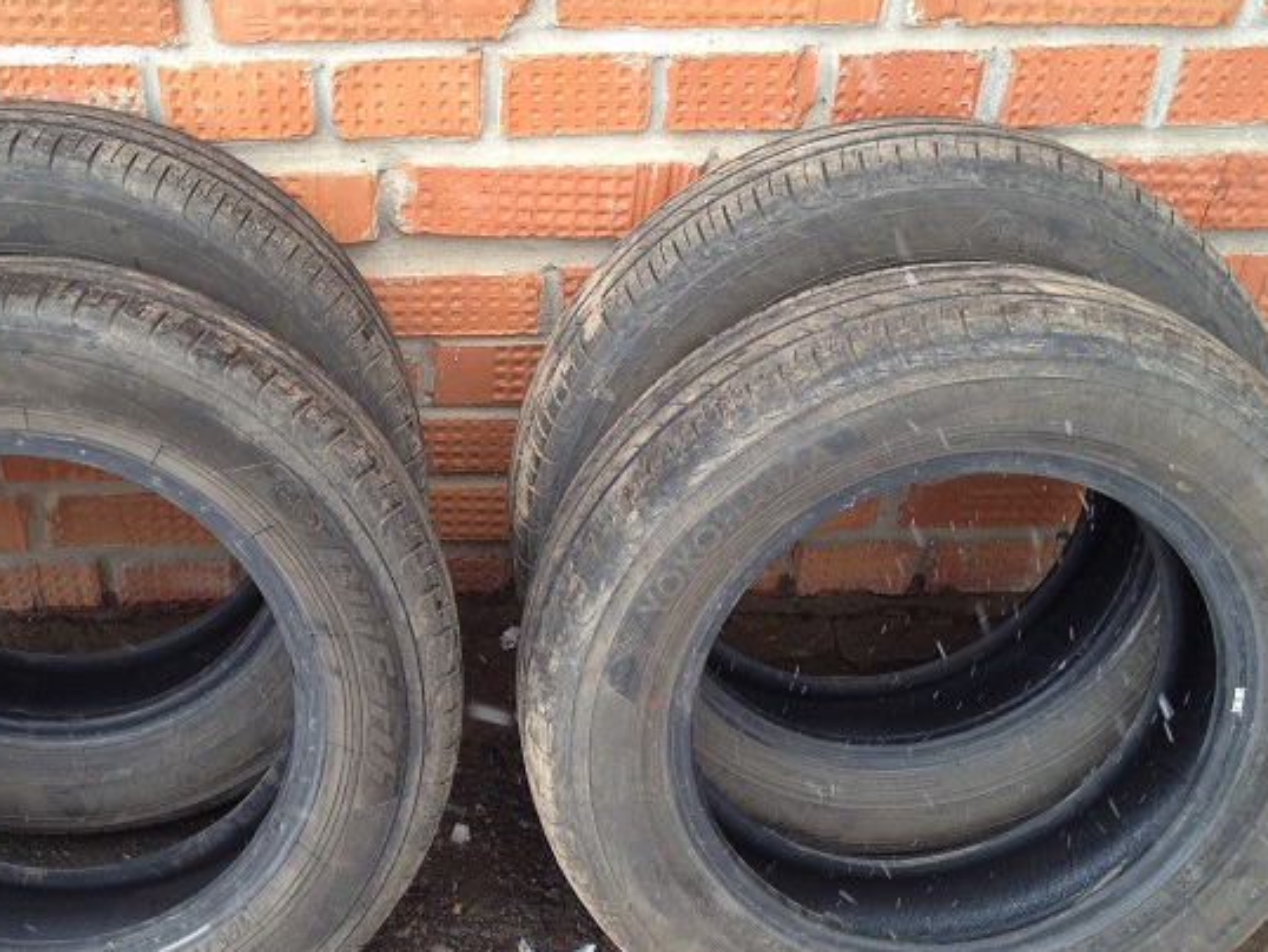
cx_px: 462
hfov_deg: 36.6
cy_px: 587
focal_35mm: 52
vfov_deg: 28.0
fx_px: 1906
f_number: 2.4
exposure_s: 1/120
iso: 64
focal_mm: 4.28
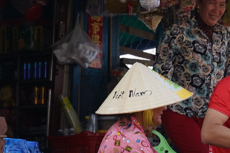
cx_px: 318
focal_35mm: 195
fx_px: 1246
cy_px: 124
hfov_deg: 10.3
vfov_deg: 7.0
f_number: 5.6
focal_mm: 70
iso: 640
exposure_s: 1/1250
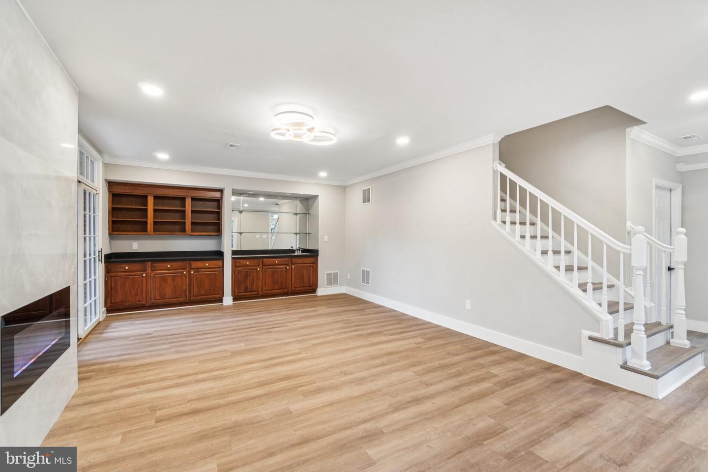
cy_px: 236
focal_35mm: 15
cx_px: 354
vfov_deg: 77.3
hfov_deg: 100.4
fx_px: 295
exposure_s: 1/6
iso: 200
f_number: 7.1
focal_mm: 10
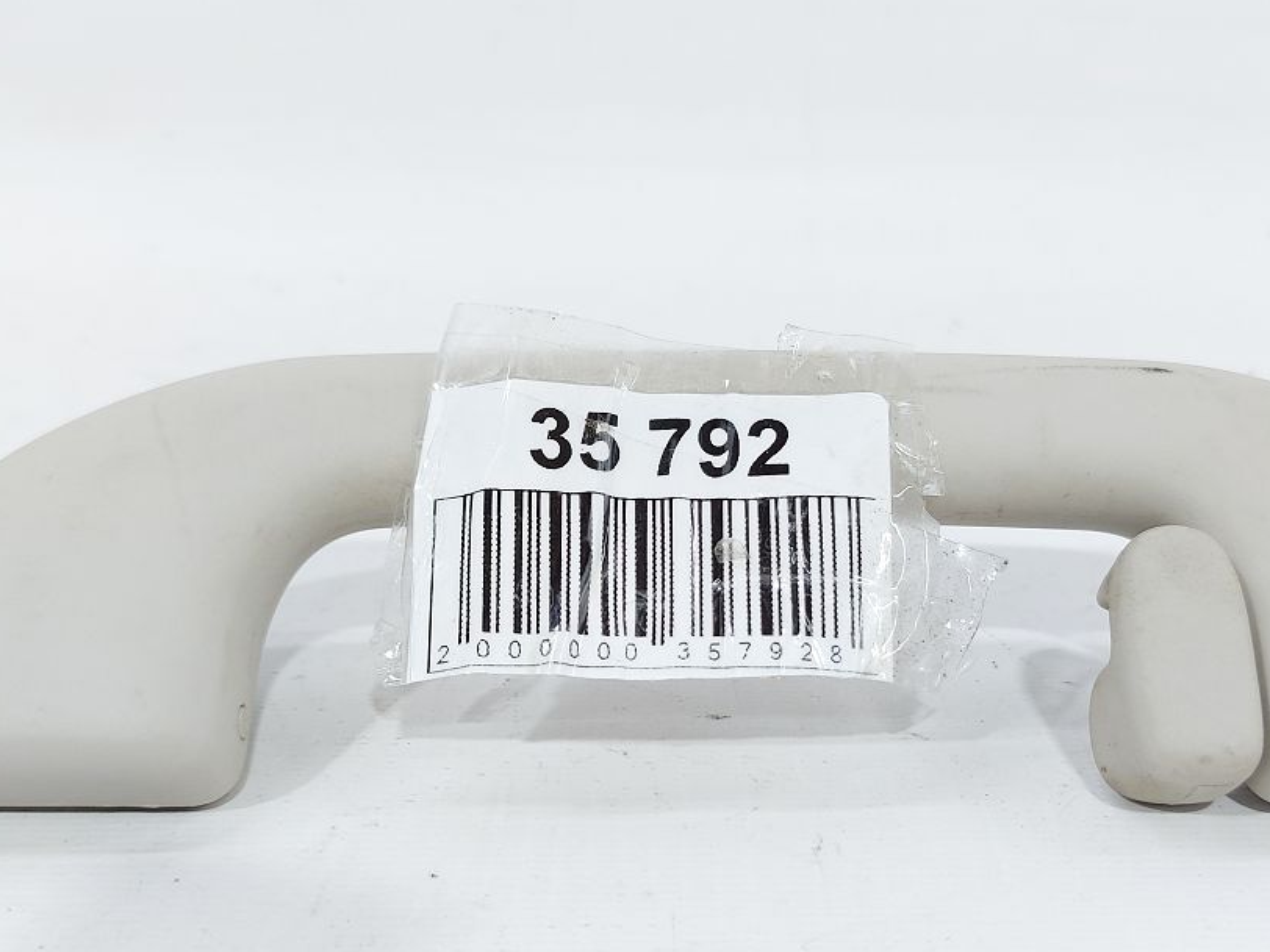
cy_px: 580
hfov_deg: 45.7
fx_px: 1504
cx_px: 694
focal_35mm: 41
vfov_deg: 35.0
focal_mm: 5.23
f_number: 1.8
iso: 64
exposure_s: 1/50
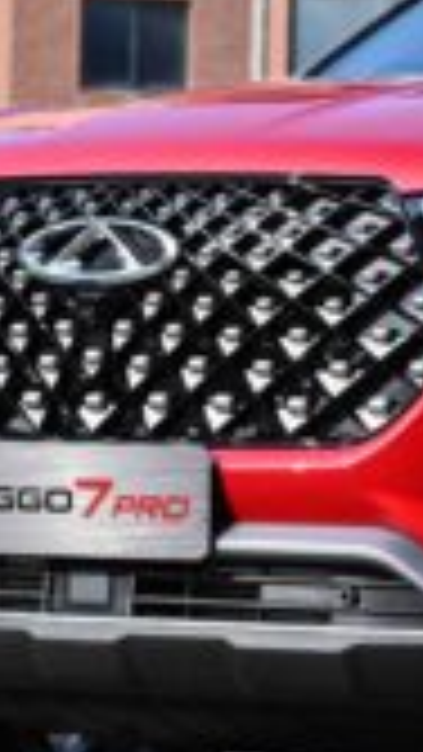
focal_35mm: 210
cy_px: 257
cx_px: 747
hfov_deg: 5.7
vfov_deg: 10.3
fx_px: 4185
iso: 100
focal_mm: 52
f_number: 6.3
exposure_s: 1/320
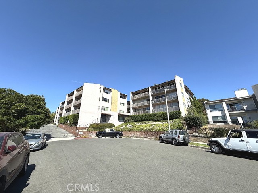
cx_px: 129
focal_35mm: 14
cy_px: 96
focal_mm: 2.22
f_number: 2.2
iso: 50
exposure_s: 1/2320
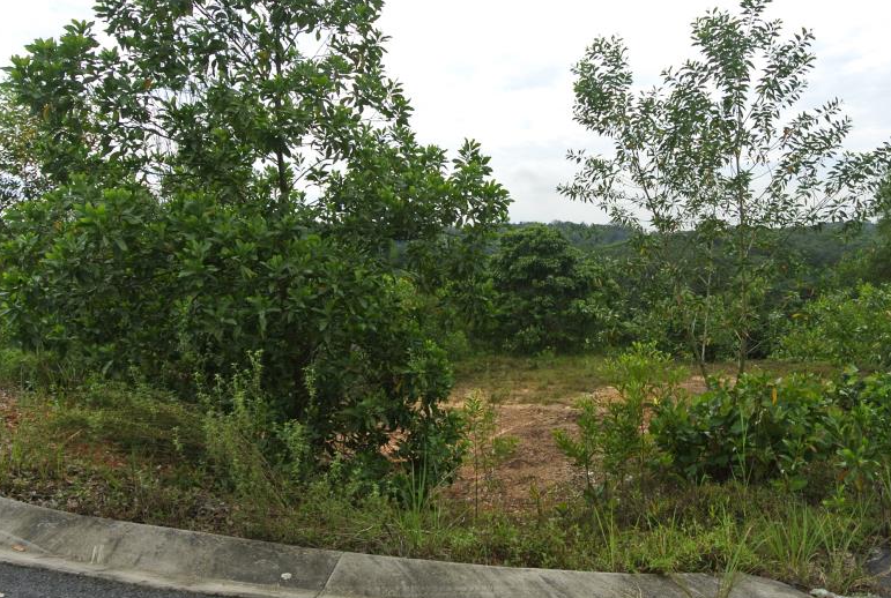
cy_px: 261
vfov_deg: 46.5
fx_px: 695
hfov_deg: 64.1
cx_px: 576
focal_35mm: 28
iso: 100
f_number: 4.5
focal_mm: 6.7
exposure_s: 1/640
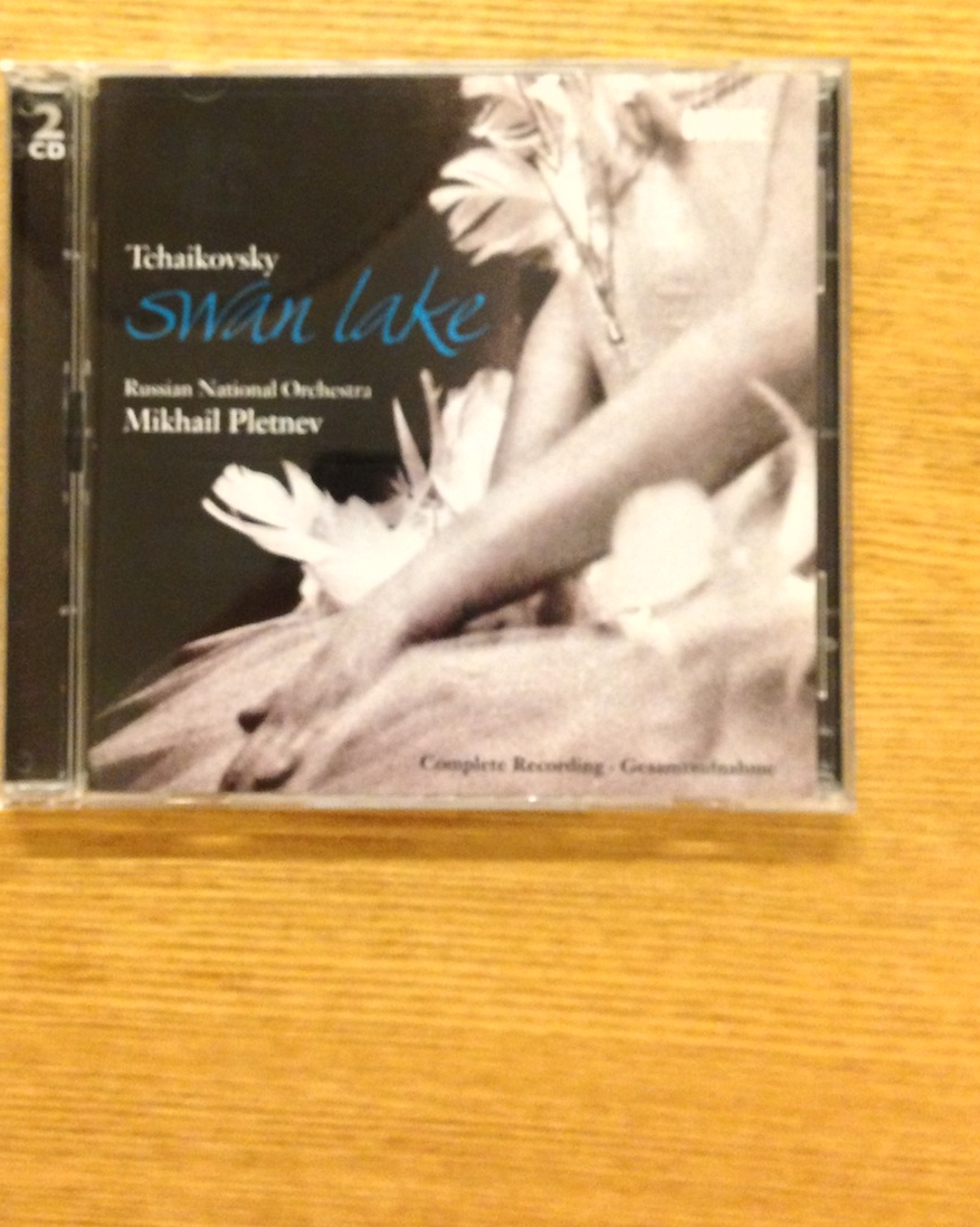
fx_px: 1705
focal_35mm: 47
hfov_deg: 32.0
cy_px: 425
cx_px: 424
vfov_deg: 39.2
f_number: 2.4
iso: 400
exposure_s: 1/20
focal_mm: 4.13
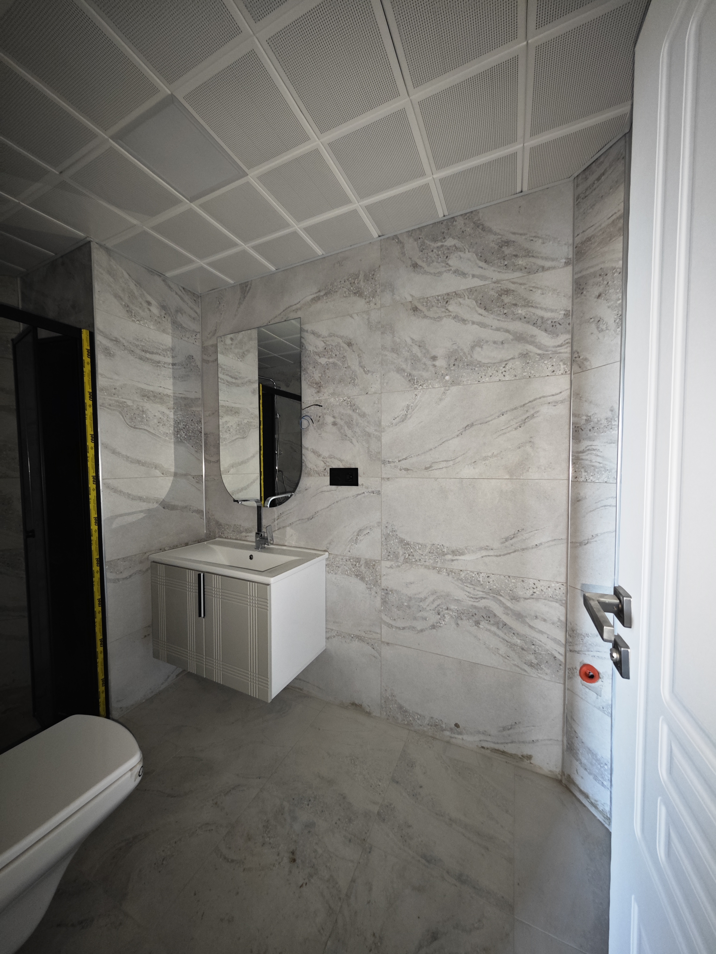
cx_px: 358
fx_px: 331
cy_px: 477
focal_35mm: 12
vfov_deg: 110.5
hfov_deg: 94.5
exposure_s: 1/25
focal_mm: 2.03
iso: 500
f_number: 1.8
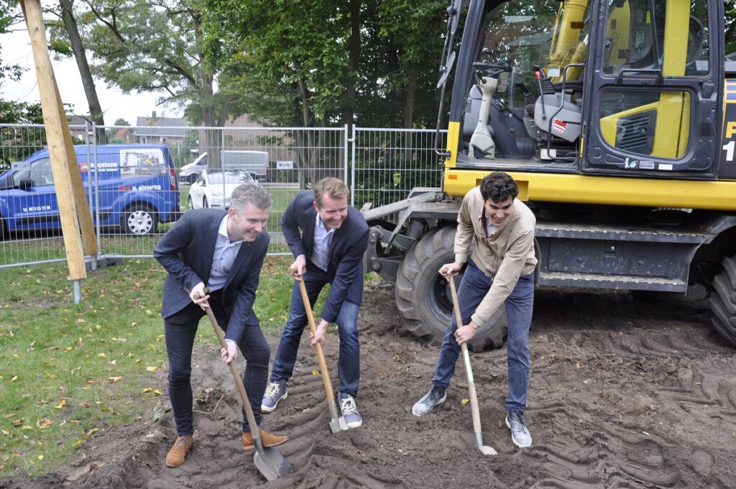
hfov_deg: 57.3
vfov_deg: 39.9
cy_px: 244
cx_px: 368
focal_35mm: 33
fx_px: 674
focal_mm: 22
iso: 320
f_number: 6.3
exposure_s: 1/50
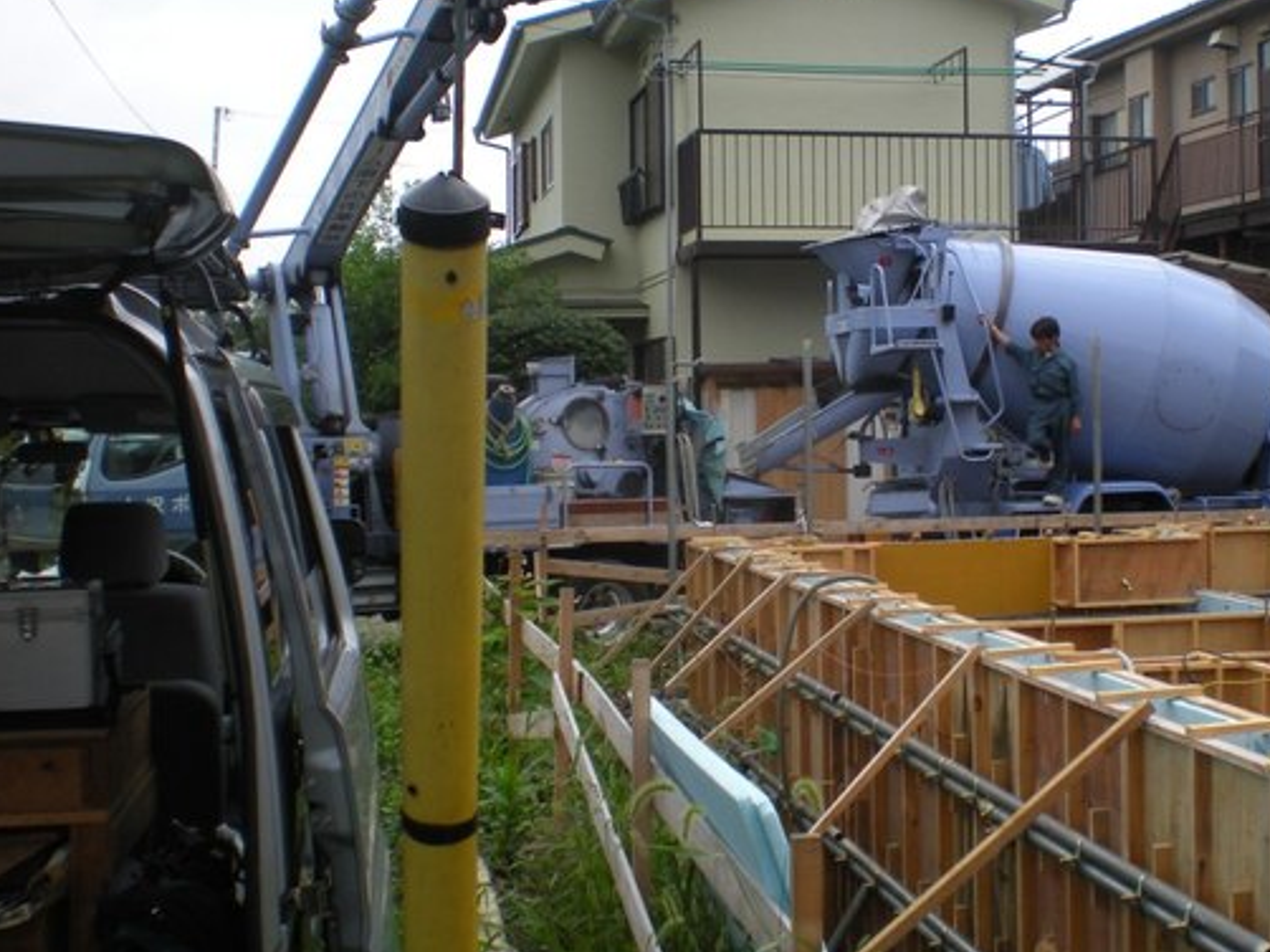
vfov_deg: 27.5
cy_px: 424
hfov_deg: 35.9
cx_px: 832
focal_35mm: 53
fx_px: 1944
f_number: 4.6
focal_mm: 6.3
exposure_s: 1/342
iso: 64
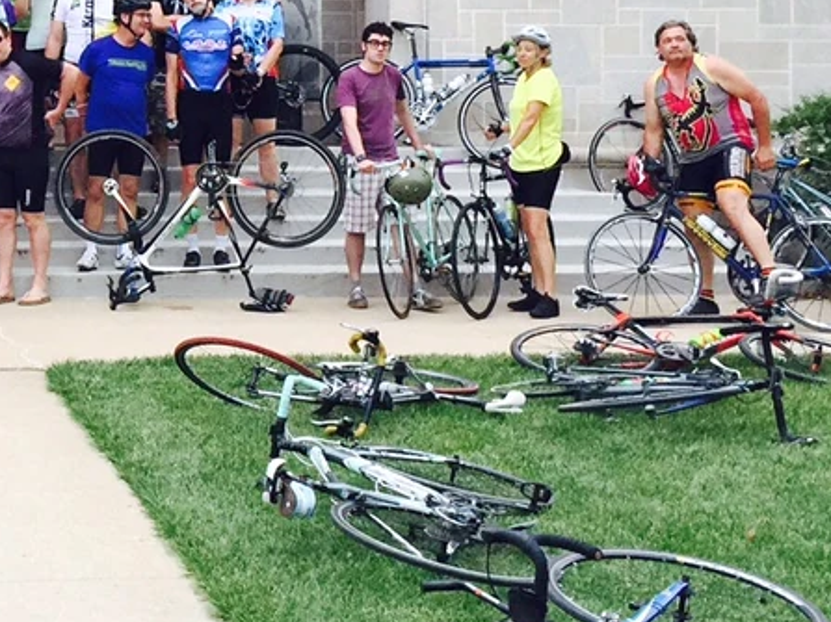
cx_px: -59
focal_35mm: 83
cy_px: 67
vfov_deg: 17.5
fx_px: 1992
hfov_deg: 22.4
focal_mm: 4.15
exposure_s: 1/30
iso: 40
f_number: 2.2
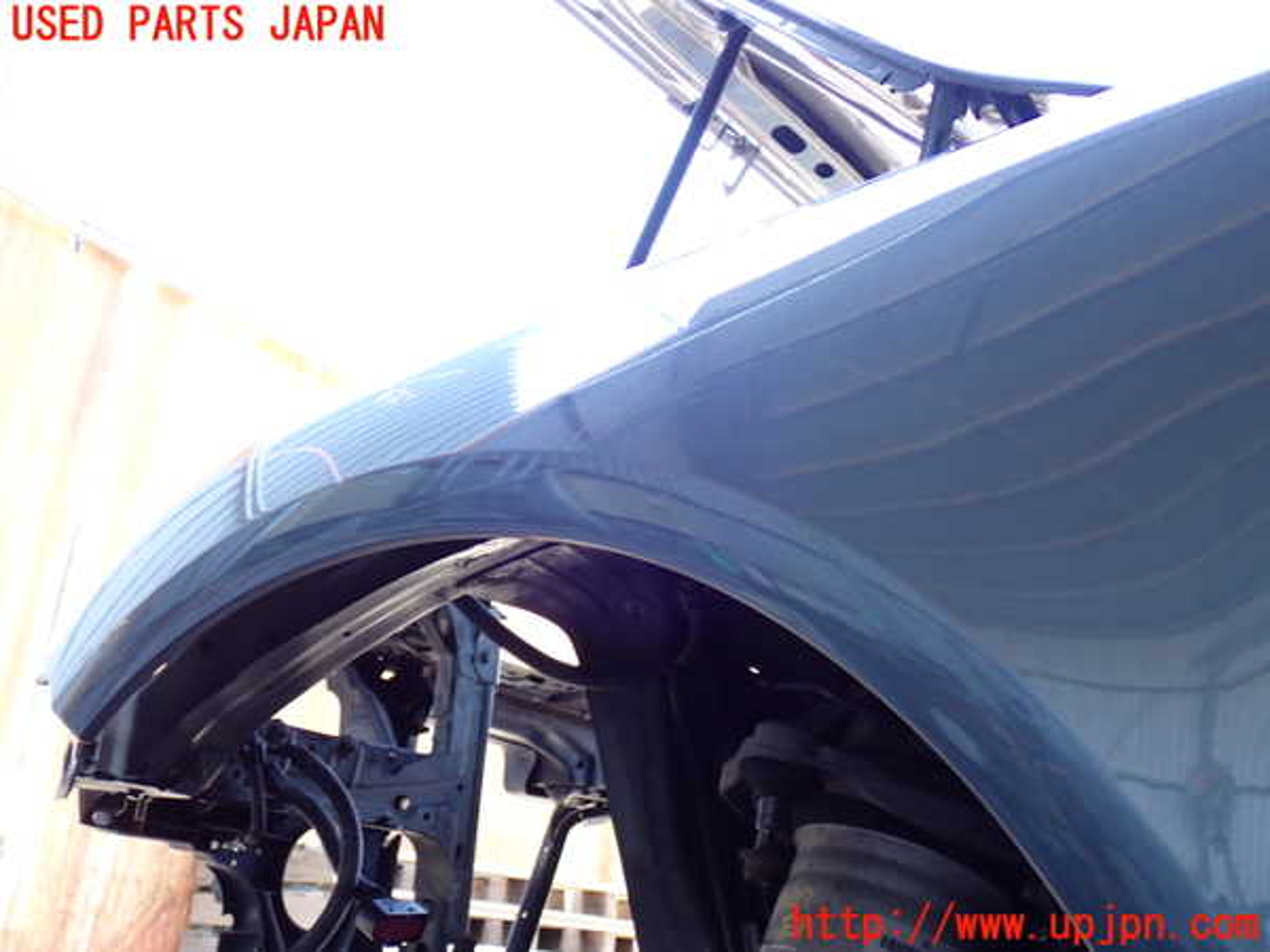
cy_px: 476
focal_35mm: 38
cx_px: 635
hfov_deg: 49.0
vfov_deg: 37.7
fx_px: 1394
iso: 200
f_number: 2.7
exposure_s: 1/50
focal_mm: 6.83
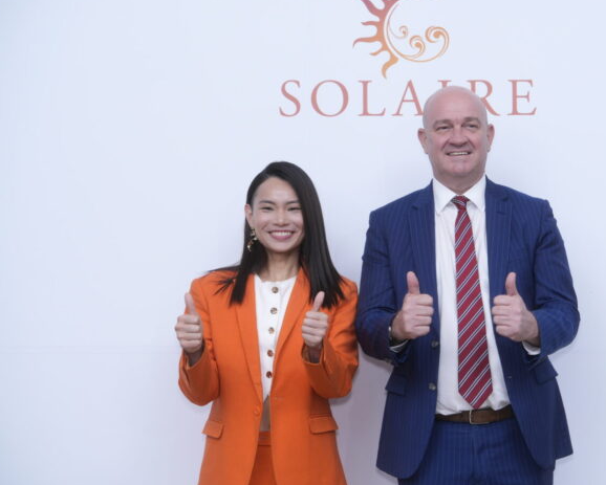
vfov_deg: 19.0
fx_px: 1453
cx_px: 386
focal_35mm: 81
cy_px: 237
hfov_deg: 23.5
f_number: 3.5
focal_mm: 65
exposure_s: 1/100
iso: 320
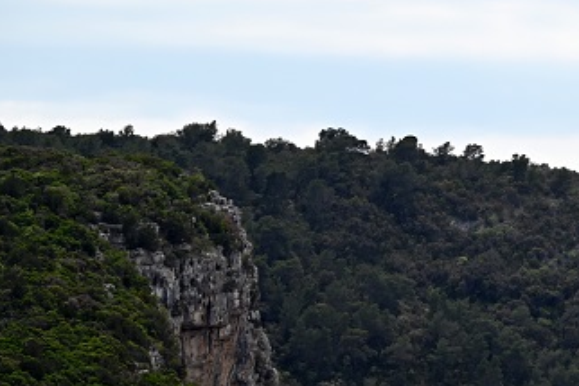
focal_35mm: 325
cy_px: 382
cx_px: 849
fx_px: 5229
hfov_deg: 6.3
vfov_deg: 4.2
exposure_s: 1/640
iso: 100
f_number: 6.3
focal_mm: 110
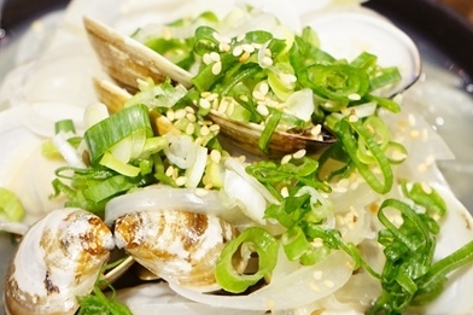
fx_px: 1313
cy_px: 160
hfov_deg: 20.4
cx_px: 238
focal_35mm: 100
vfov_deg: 13.7
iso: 2000
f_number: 4.5
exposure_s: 1/60
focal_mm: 49
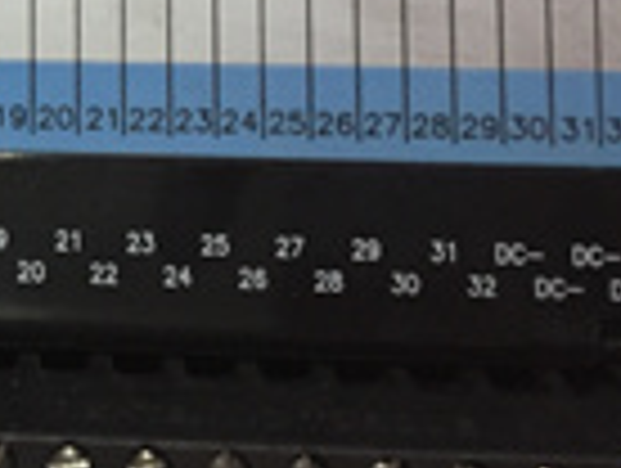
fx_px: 1887
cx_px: -310
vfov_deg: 13.8
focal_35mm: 105
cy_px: -83
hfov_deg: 16.9
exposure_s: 1/33
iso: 125
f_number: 2.2
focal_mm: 4.15
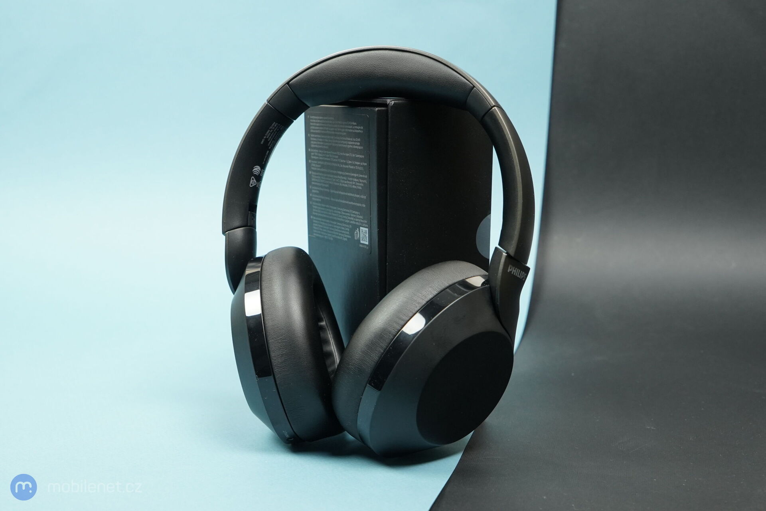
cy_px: 256
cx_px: 383
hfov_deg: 49.6
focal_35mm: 39
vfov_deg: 34.2
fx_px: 830
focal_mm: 39
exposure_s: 1/80
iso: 1600
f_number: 7.1
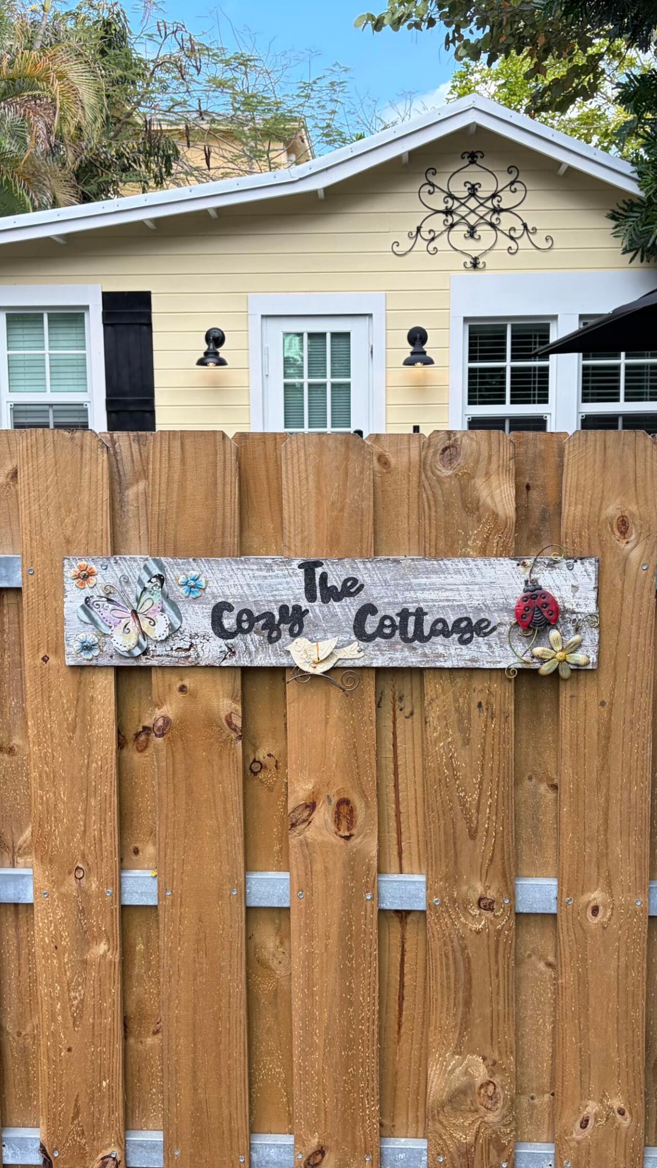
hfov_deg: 31.2
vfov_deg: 52.8
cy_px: 586
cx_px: 337
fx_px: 1177
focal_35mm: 38
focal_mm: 5.96
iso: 50
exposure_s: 1/478
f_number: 1.6
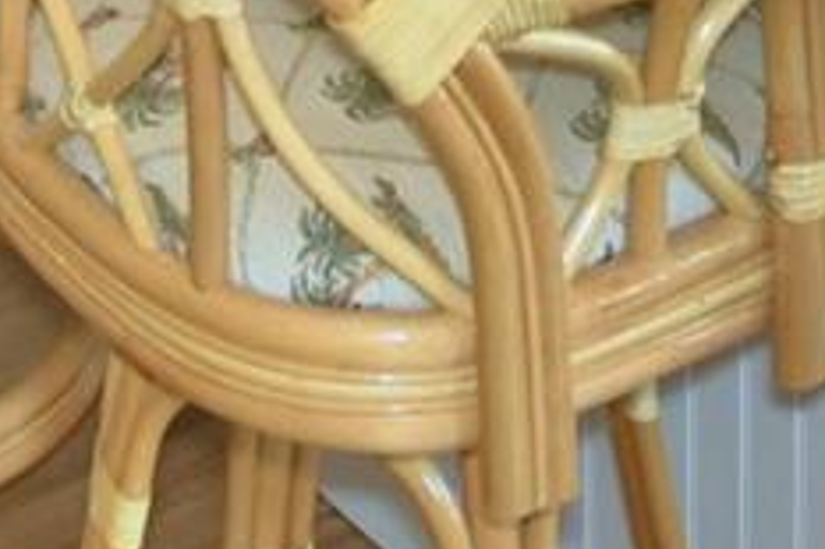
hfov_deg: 19.8
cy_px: -1034
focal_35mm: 103
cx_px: 251
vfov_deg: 10.2
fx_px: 2359
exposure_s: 1/50
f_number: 4.5
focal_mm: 10
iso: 200
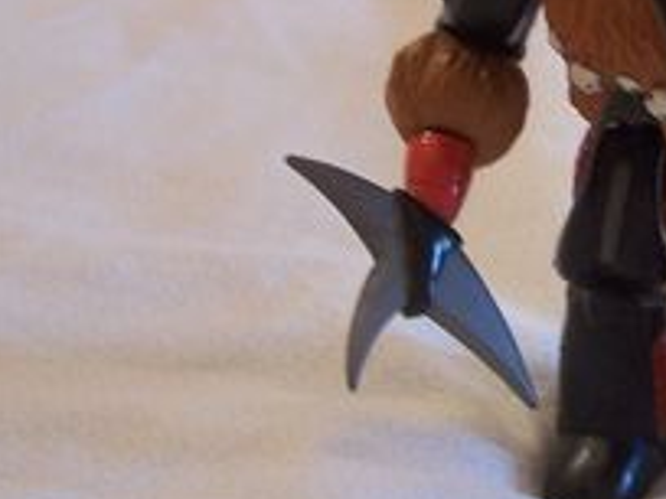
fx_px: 2155
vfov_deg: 13.1
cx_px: 640
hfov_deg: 17.2
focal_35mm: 112
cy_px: 75
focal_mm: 6.3
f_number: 2.8
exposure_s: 1/20
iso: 140
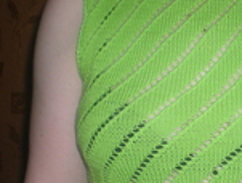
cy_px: 167
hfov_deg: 17.1
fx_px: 792
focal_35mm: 113
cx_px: 215
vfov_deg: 13.0
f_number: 3.1
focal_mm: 6.3
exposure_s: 1/60
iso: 64
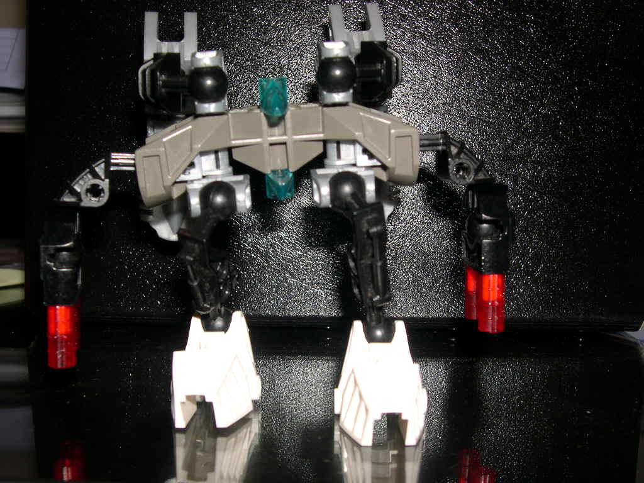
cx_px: 322
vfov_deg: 37.7
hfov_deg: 49.0
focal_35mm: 38
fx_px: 707
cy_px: 242
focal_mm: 8
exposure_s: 1/60
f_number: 7.6
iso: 100
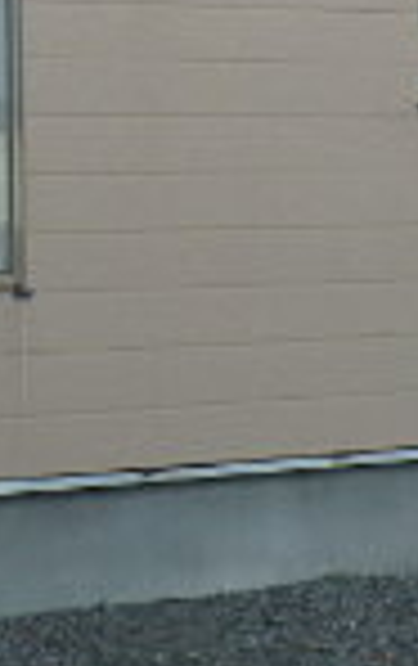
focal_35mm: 119
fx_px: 2161
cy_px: -248
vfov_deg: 16.4
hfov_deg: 11.0
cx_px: 108
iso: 125
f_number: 4.3
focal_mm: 4.7
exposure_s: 1/250
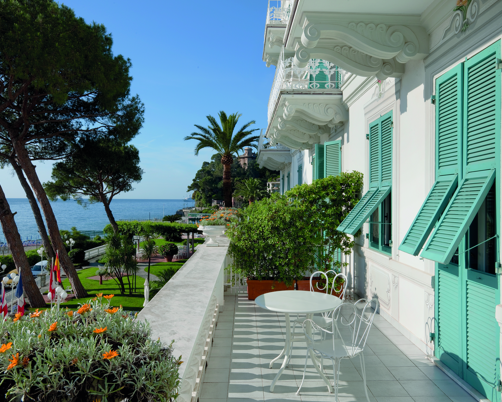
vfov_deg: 50.0
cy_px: 197
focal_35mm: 29
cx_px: 254
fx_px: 431
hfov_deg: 60.4
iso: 100
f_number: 18
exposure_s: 1/125
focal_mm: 25
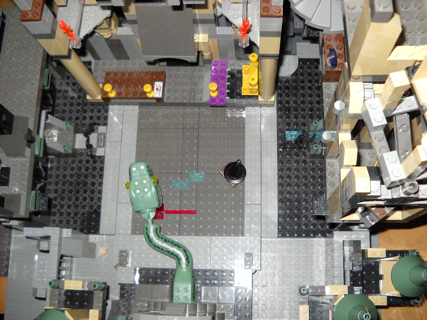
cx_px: 214
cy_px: 160
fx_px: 506
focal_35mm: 41
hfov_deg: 45.8
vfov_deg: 35.1
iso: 64
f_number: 3.1
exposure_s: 1/30
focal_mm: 6.72
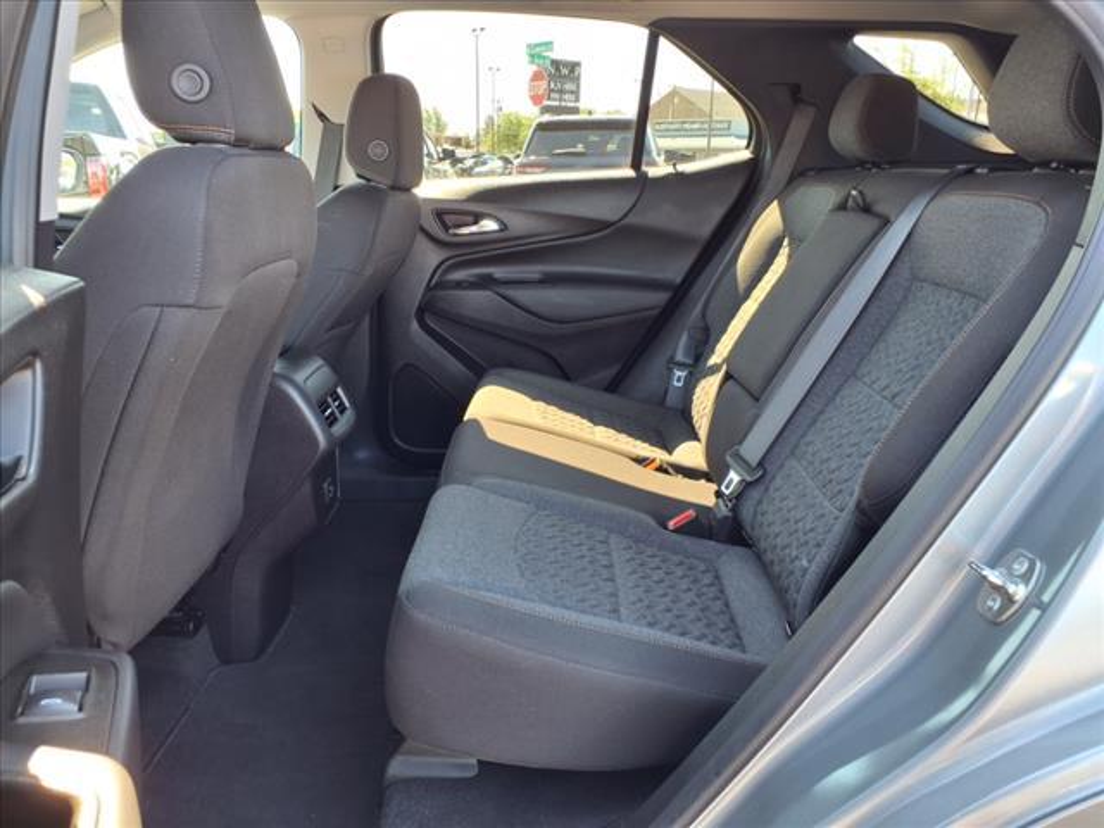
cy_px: 414
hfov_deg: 65.3
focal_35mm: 27
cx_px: 552
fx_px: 861
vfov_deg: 51.4
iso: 40
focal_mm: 3.58
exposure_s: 1/60.2
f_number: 1.9
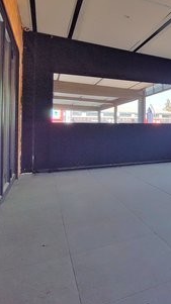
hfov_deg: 33.3
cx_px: 201
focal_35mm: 29
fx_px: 234
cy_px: 124
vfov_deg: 65.6
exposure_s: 1/33
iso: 50
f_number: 1.9
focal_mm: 2.18
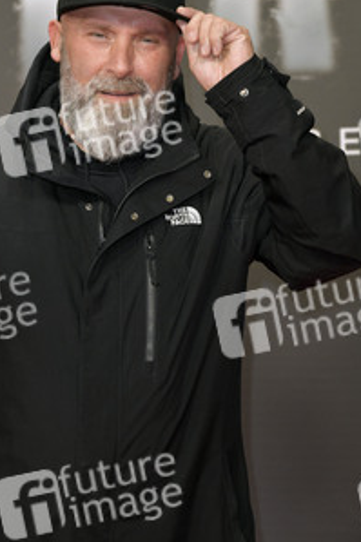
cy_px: 225
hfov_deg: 11.1
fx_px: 1852
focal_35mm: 123
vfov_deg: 16.7
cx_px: 141
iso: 1600
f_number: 5.6
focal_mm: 92
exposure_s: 1/250
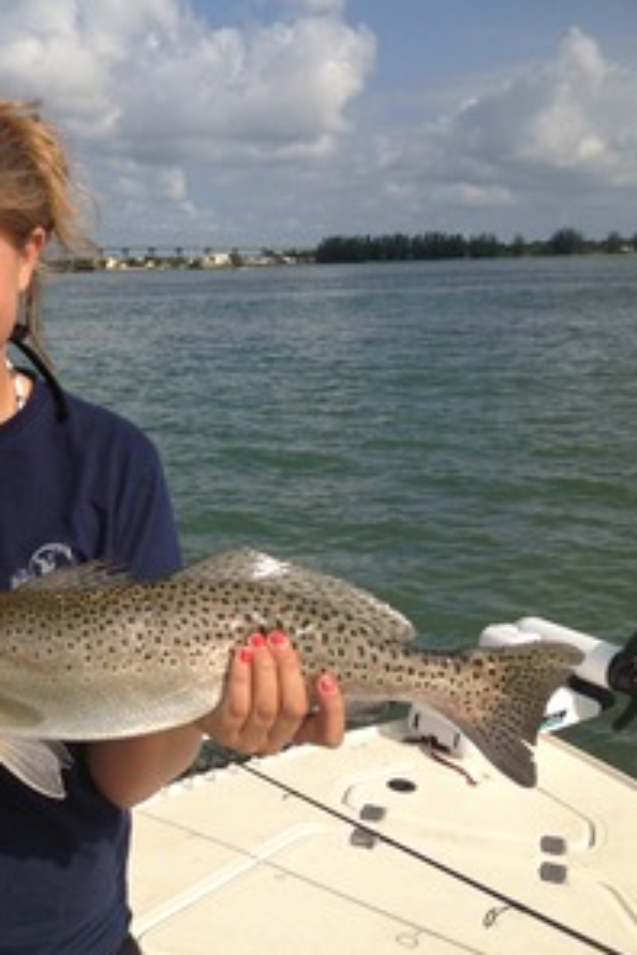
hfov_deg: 26.8
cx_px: 93
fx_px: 1300
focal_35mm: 49
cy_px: 476
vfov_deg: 40.3
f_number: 2.4
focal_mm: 4.28
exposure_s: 1/2208
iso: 50
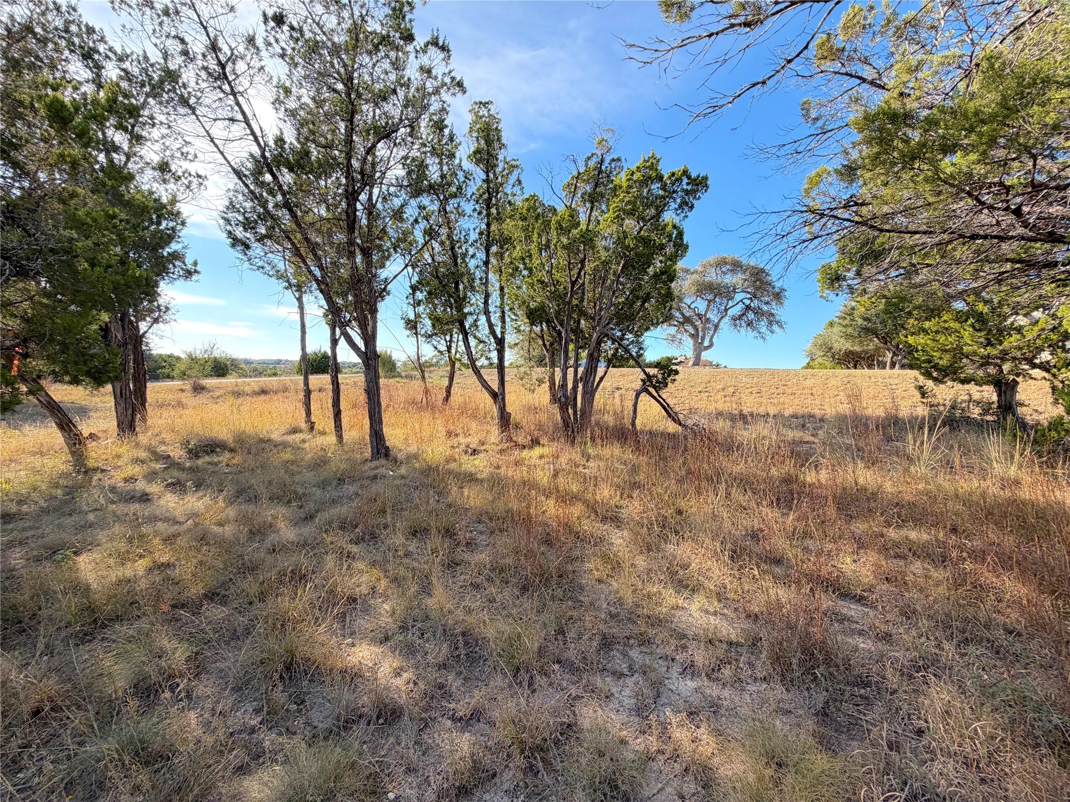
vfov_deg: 85.7
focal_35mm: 14
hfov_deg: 102.1
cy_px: 401
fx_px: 433
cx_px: 535
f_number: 2.2
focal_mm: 2.22
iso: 40
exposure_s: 1/514
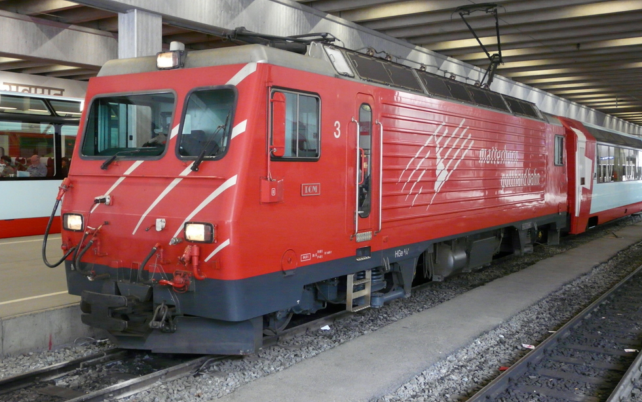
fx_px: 700
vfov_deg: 32.0
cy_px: 191
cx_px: 322
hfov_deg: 49.3
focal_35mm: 40
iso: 400
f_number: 2.8
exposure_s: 1/25
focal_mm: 6
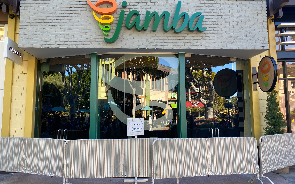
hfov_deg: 66.5
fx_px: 225
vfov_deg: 44.5
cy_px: 93
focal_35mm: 28
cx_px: 149
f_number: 1.8
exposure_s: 1/133
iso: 32
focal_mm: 4.25
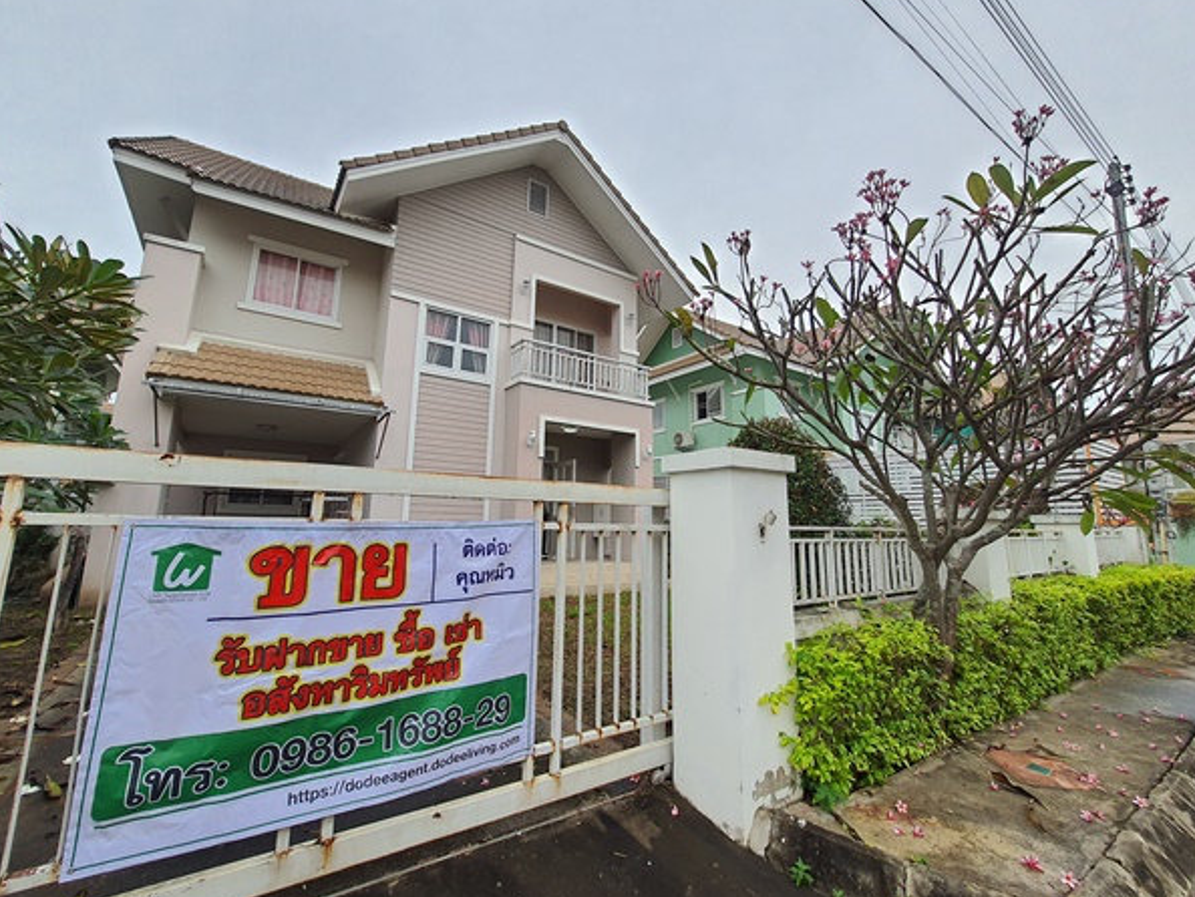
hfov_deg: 102.0
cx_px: 591
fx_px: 483
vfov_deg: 85.6
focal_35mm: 14
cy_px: 424
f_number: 2.2
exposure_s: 1/239
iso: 50
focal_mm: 1.74
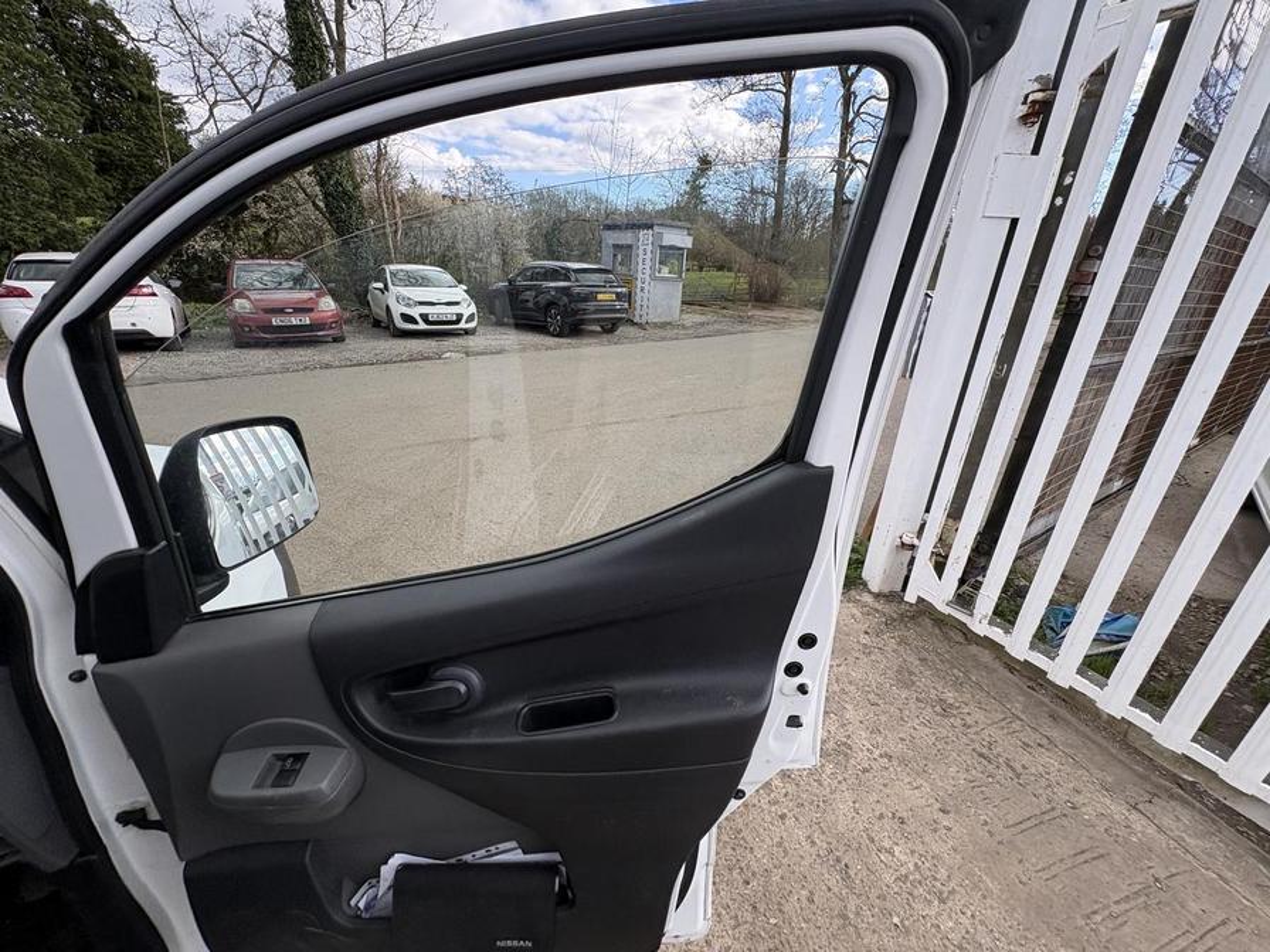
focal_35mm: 14
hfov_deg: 102.1
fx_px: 514
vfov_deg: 85.7
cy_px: 476
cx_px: 635
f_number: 2.2
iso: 50
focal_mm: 2.22
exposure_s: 1/334
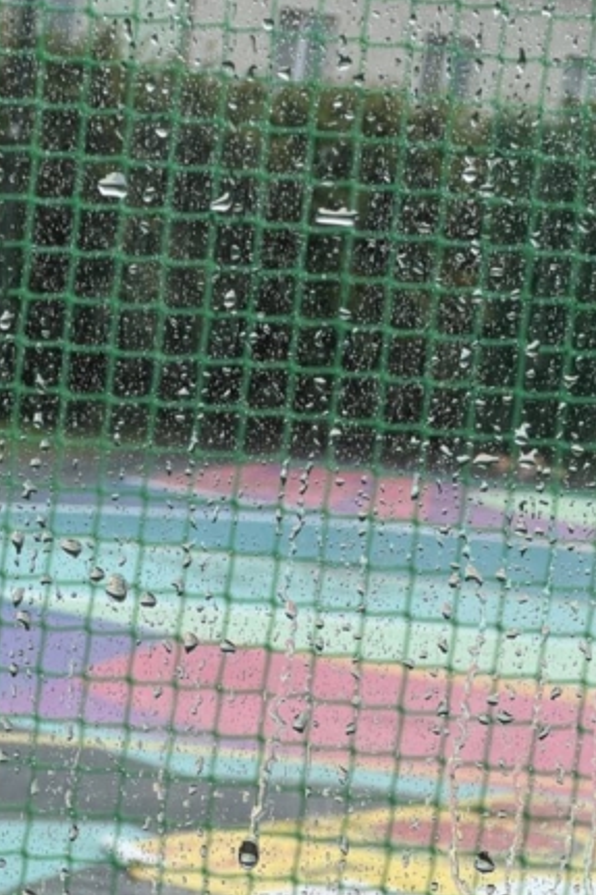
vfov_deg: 15.6
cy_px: 572
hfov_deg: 10.4
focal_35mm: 131
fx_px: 3256
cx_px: 414
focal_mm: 9
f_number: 2.8
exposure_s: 1/121
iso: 32
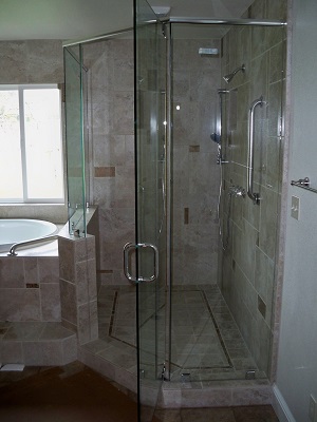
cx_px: 158
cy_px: 211
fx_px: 427
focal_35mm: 35
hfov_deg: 40.7
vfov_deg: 52.6
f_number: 3.1
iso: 200
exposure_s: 1/60
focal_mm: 6.3
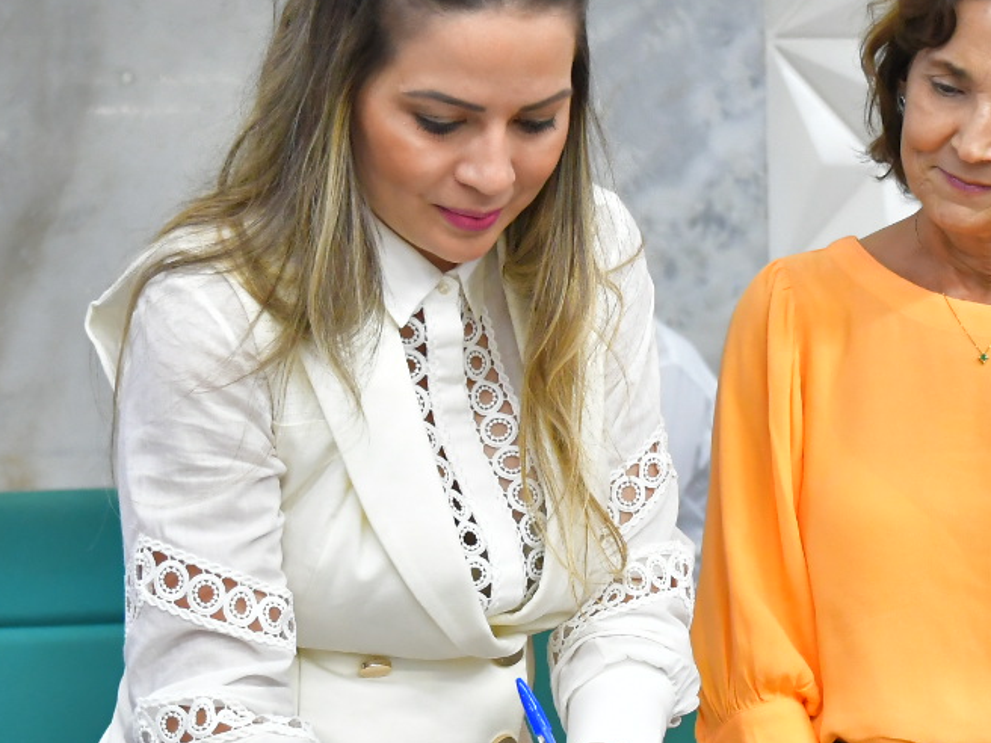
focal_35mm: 96
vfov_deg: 15.4
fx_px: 2754
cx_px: 576
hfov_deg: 20.4
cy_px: 467
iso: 2000
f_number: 3
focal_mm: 27
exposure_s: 1/180
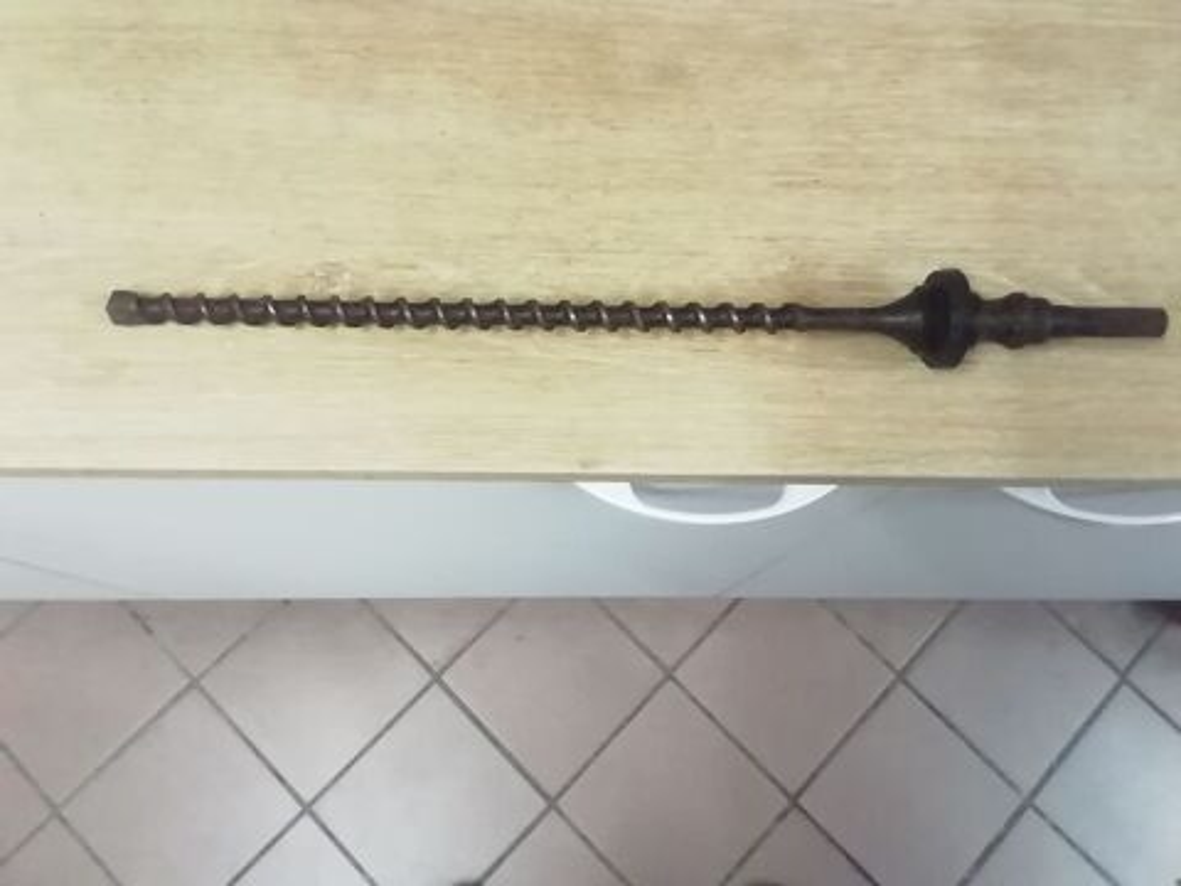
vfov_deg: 51.4
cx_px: 590
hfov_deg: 65.3
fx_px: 921
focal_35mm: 27
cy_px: 443
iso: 500
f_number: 2.4
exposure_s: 1/20
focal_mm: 2.25
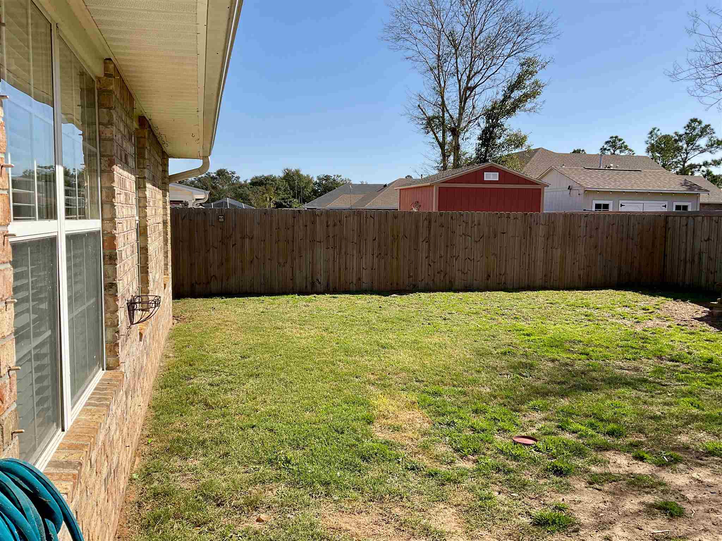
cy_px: 270
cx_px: 361
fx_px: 605
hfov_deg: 61.7
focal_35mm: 29
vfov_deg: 48.2
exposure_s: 1/1984
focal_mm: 3
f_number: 1.8
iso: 16
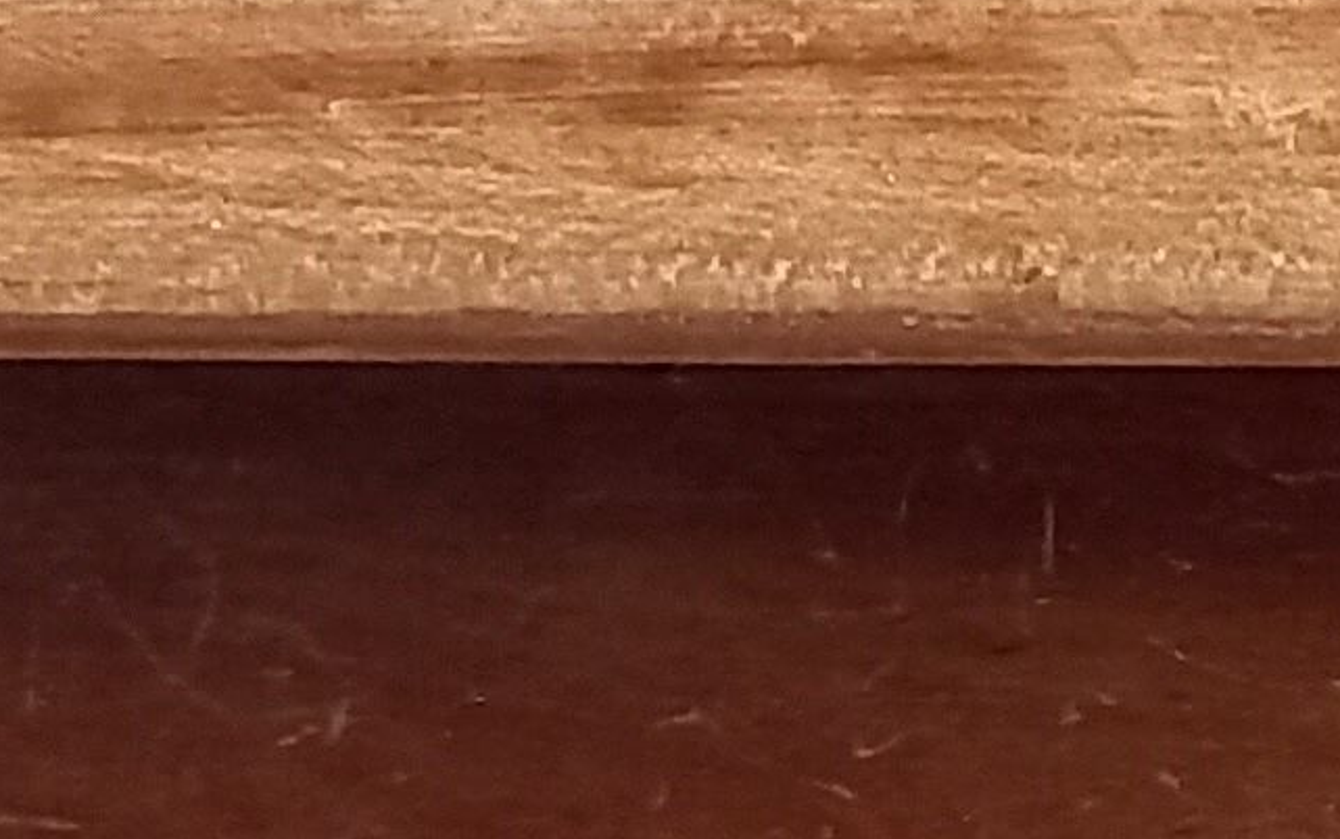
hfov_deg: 11.9
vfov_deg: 8.0
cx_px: 2227
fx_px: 6029
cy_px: 365
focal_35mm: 165
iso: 2000
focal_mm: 4.6
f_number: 2
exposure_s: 1/16
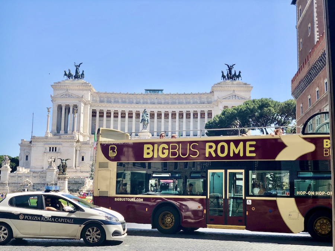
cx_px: 168
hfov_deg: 36.8
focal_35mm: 52
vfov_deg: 28.0
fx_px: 503
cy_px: 126
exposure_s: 1/684
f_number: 2.4
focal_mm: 6
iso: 16
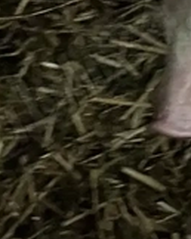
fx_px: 1113
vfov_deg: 10.9
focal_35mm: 157
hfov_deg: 8.0
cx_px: 619
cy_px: -283
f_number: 1.6
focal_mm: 5.1
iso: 640
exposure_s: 1/30
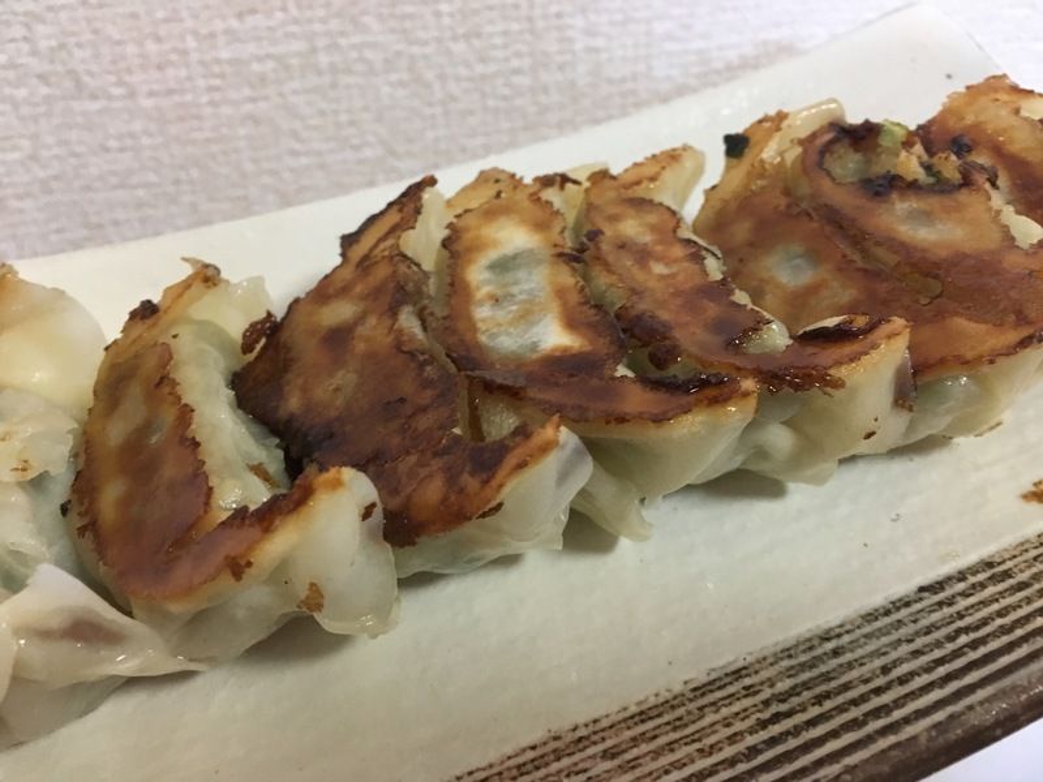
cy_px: 391
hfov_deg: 61.7
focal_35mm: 29
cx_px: 522
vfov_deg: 48.2
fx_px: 874
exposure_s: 1/20
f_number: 2.2
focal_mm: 4.15
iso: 200
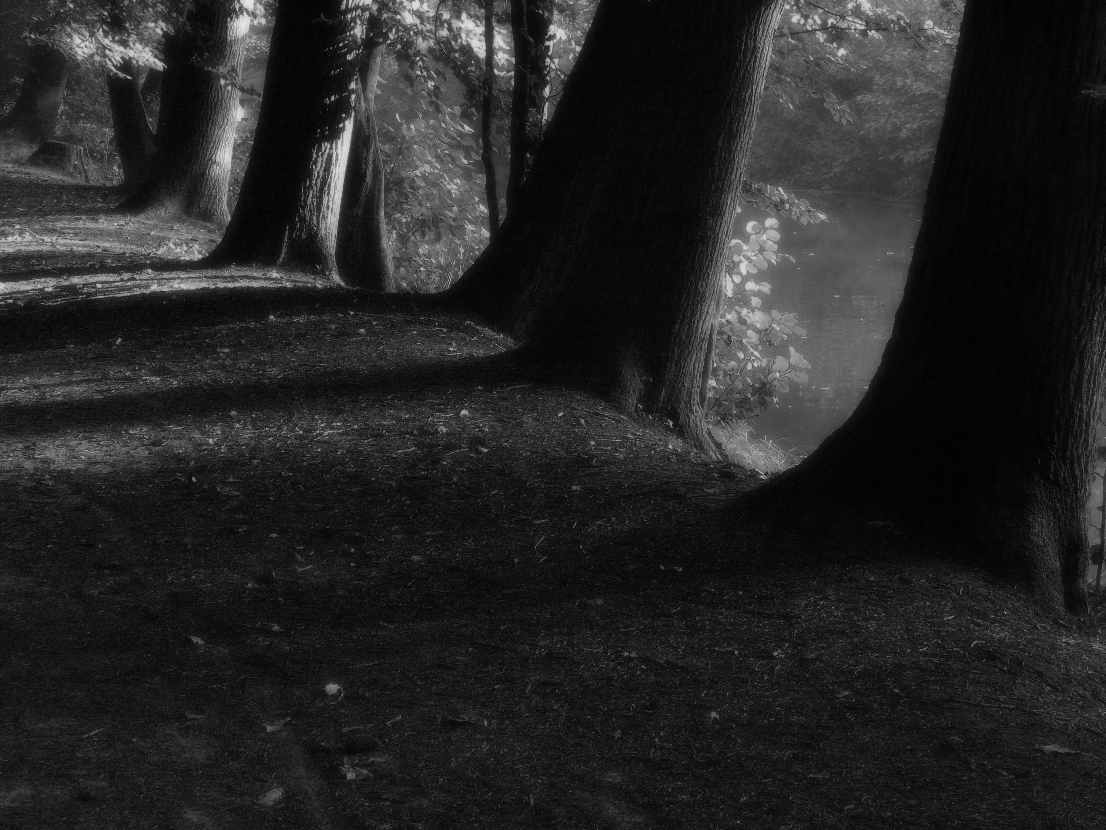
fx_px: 2876
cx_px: 553
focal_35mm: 90
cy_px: 415
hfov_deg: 21.8
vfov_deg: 16.4
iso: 200
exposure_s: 1/10
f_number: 8
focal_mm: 18.9
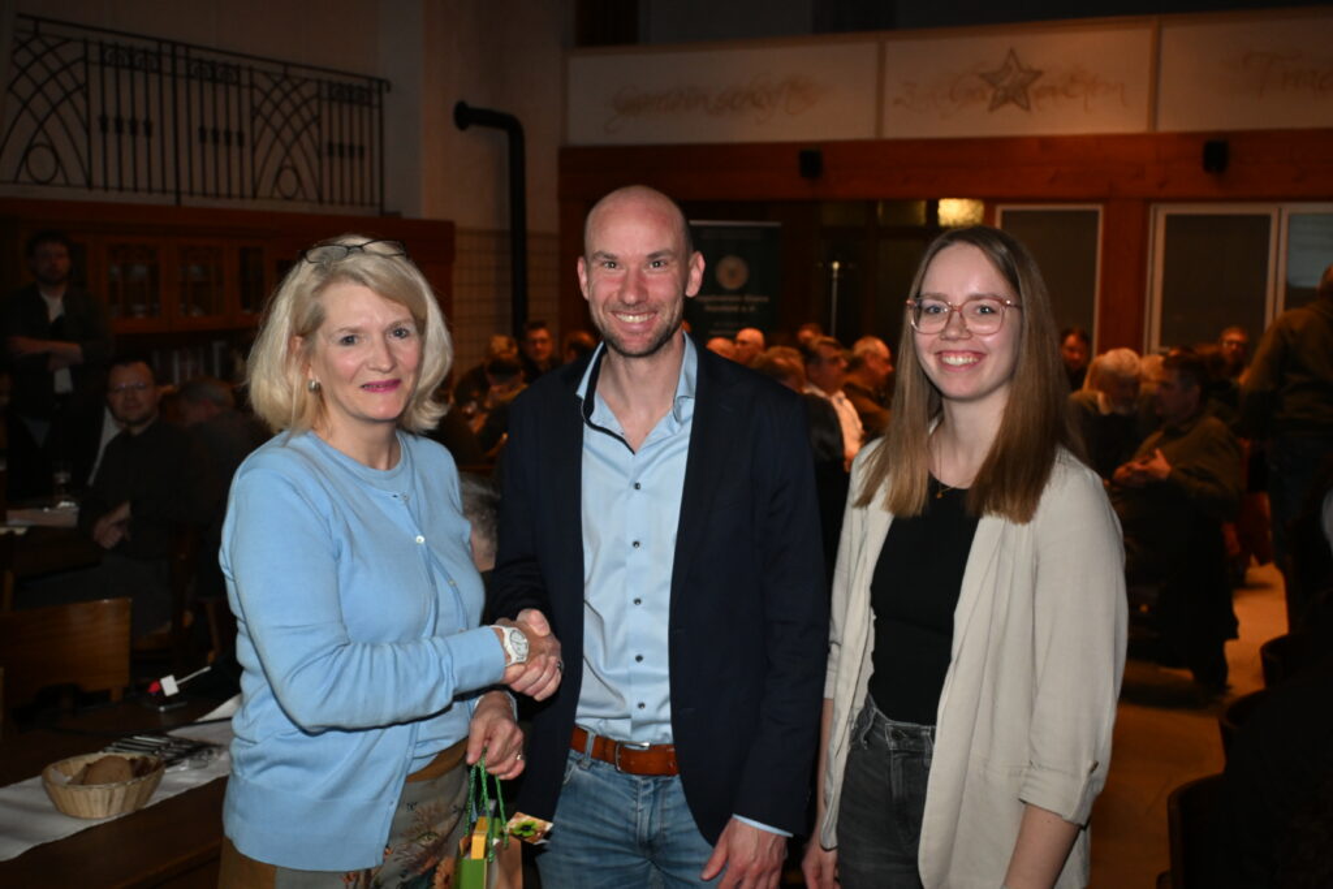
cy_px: 444
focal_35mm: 41
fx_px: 1528
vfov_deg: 32.5
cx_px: 666
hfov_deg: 47.1
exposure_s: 1/60
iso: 1100
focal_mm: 27.5
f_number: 4.5
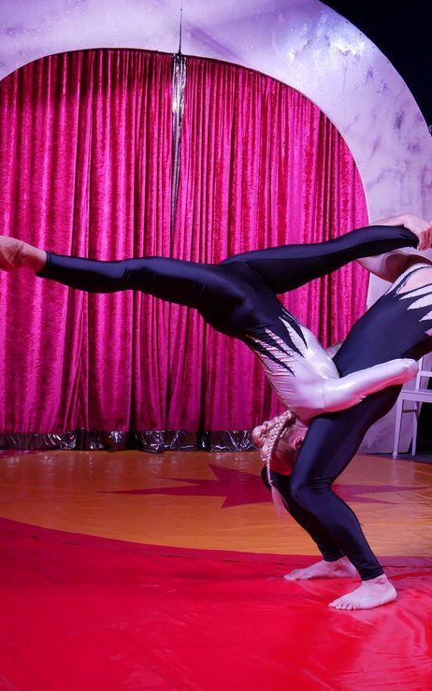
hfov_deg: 19.6
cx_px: 322
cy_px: 349
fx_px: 1243
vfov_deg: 31.1
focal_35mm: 66
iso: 1600
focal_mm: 23
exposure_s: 1/60
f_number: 4.9
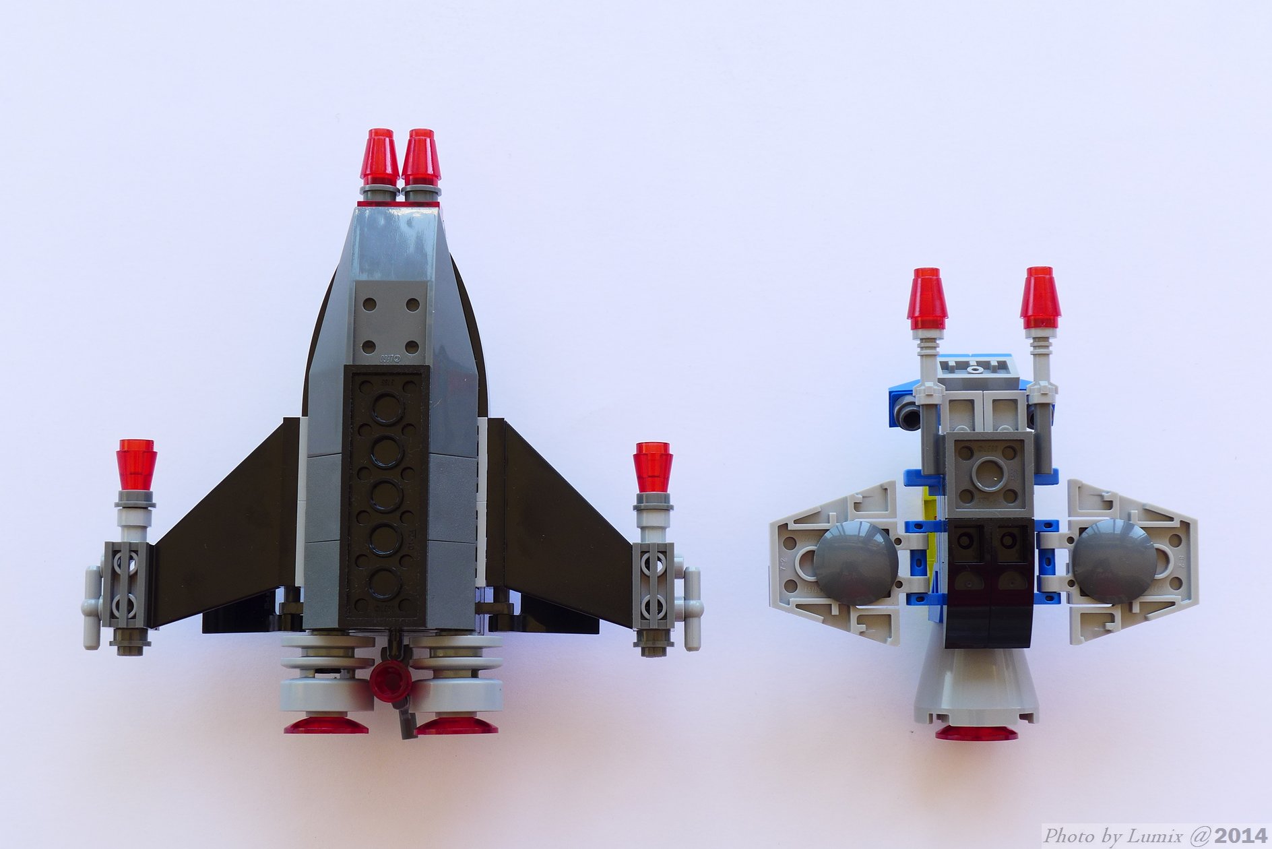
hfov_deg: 28.8
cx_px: 636
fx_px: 2474
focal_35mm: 70
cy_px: 424
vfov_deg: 19.5
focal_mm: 13.7
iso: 80
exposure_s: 1/20
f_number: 4.5
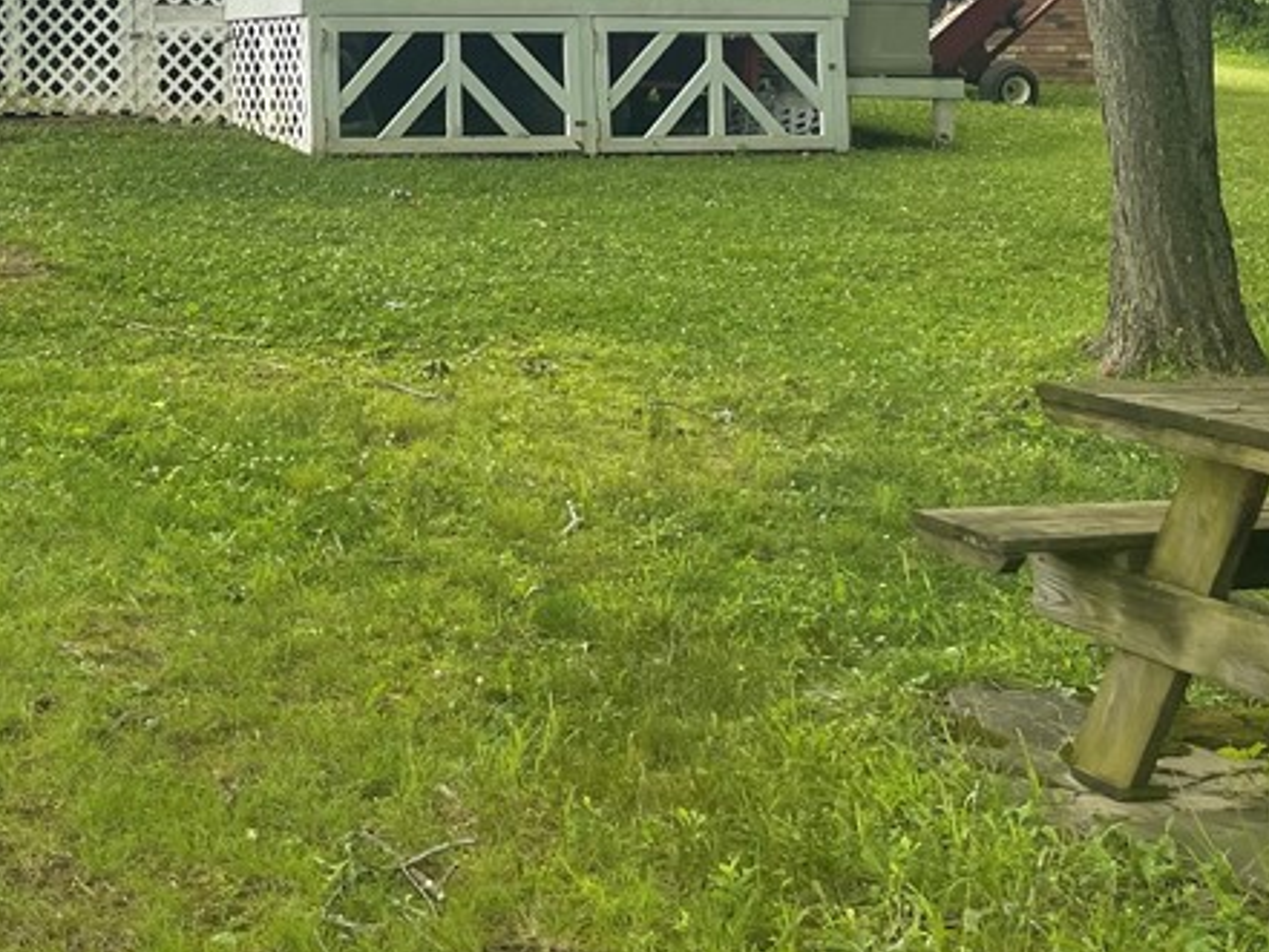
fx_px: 2127
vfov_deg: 23.6
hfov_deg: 31.4
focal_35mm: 58
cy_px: -112
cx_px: 89
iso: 32
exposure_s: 1/1212
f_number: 1.6
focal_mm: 5.1
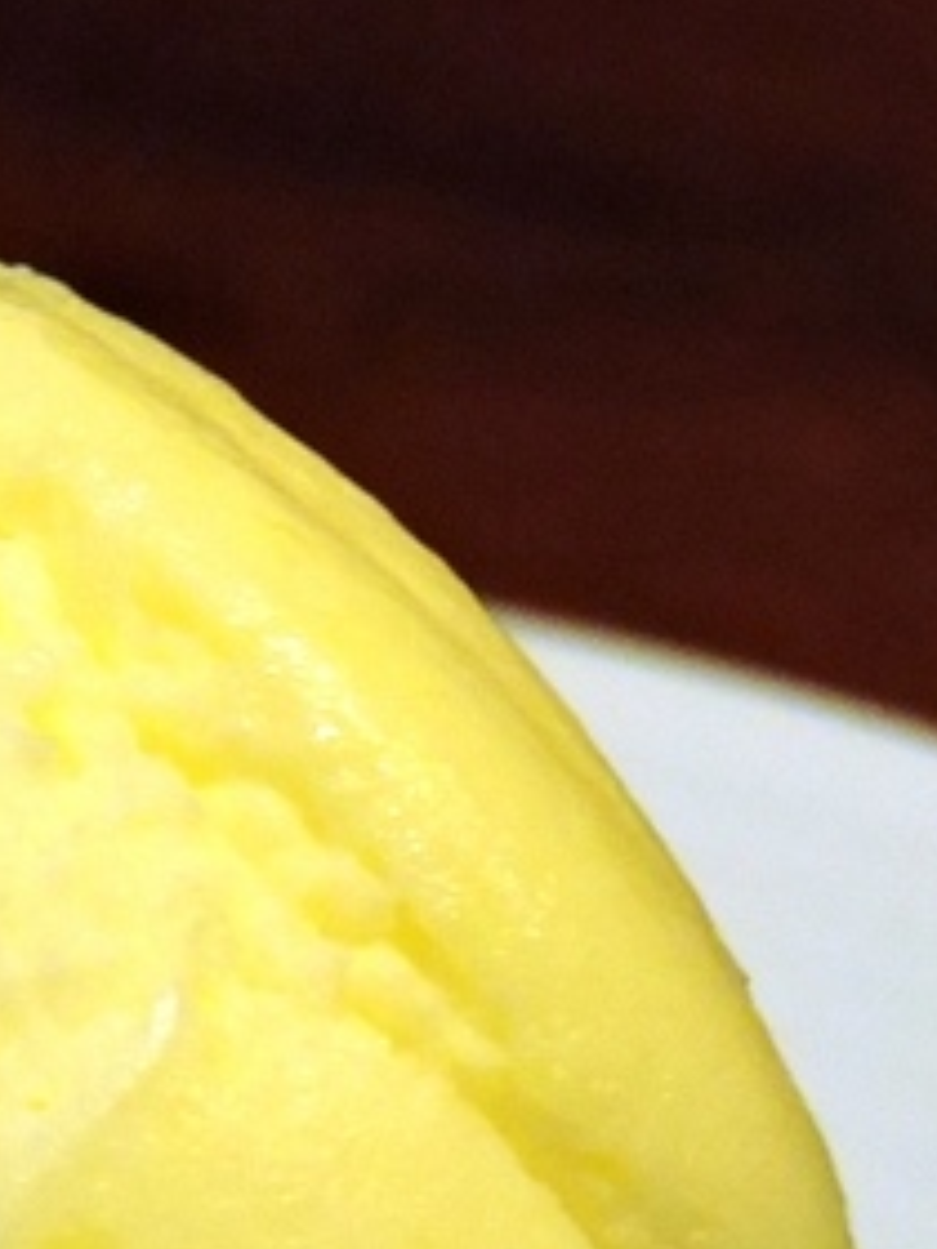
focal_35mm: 369
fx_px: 13318
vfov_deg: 5.3
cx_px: -78
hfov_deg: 4.0
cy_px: 1762
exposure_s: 1/20
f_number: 5
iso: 400
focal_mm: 20.6
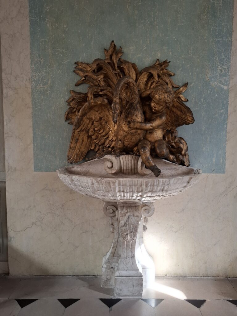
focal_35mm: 23
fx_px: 210
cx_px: 118
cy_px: 158
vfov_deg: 73.9
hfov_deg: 58.9
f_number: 1.8
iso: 160
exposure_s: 1/50
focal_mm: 5.54
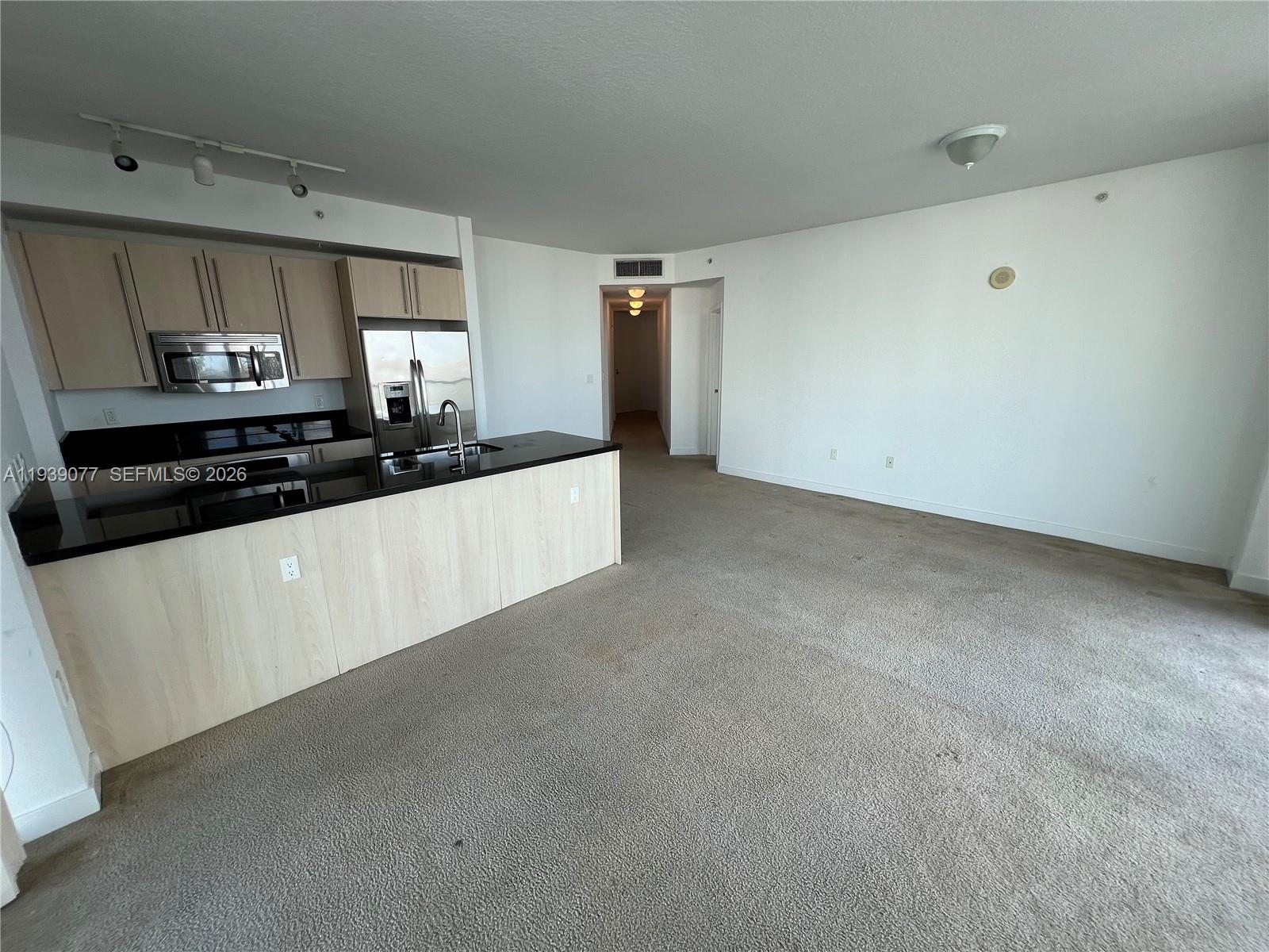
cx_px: 634
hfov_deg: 106.2
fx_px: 477
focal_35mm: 13
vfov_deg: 89.9
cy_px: 476
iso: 32
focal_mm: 1.57
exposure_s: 1/103
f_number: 1.8
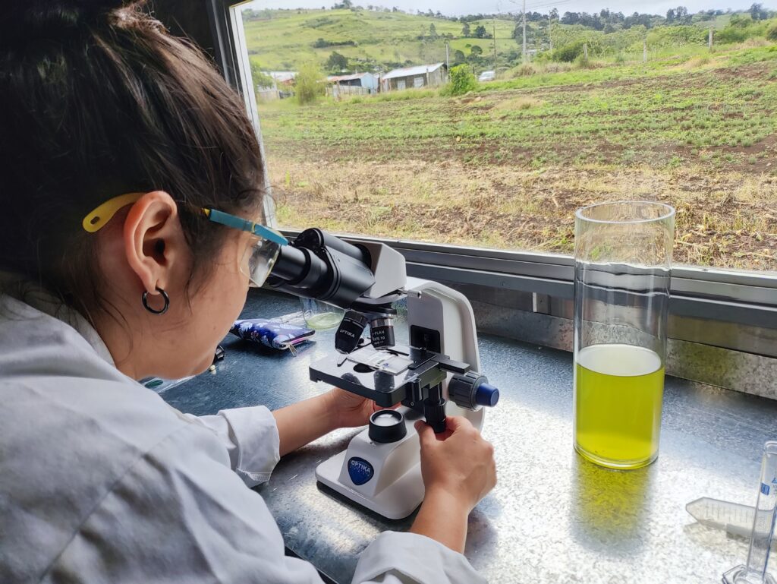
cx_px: 388
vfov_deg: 54.9
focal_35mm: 25
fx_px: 561
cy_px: 292
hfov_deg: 69.4
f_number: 1.79
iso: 50
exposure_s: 1/359
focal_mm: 4.71
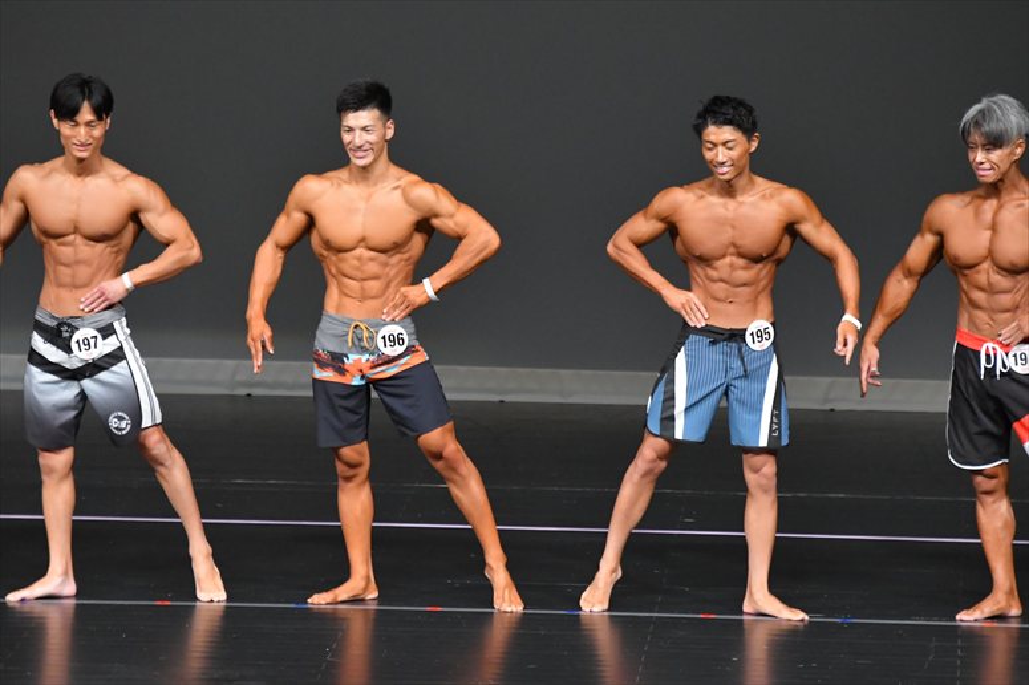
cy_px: 342
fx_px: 8999
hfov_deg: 6.5
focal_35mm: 315
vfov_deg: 4.4
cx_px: 514
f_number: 5.6
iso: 4000
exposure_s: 1/400
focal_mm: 210
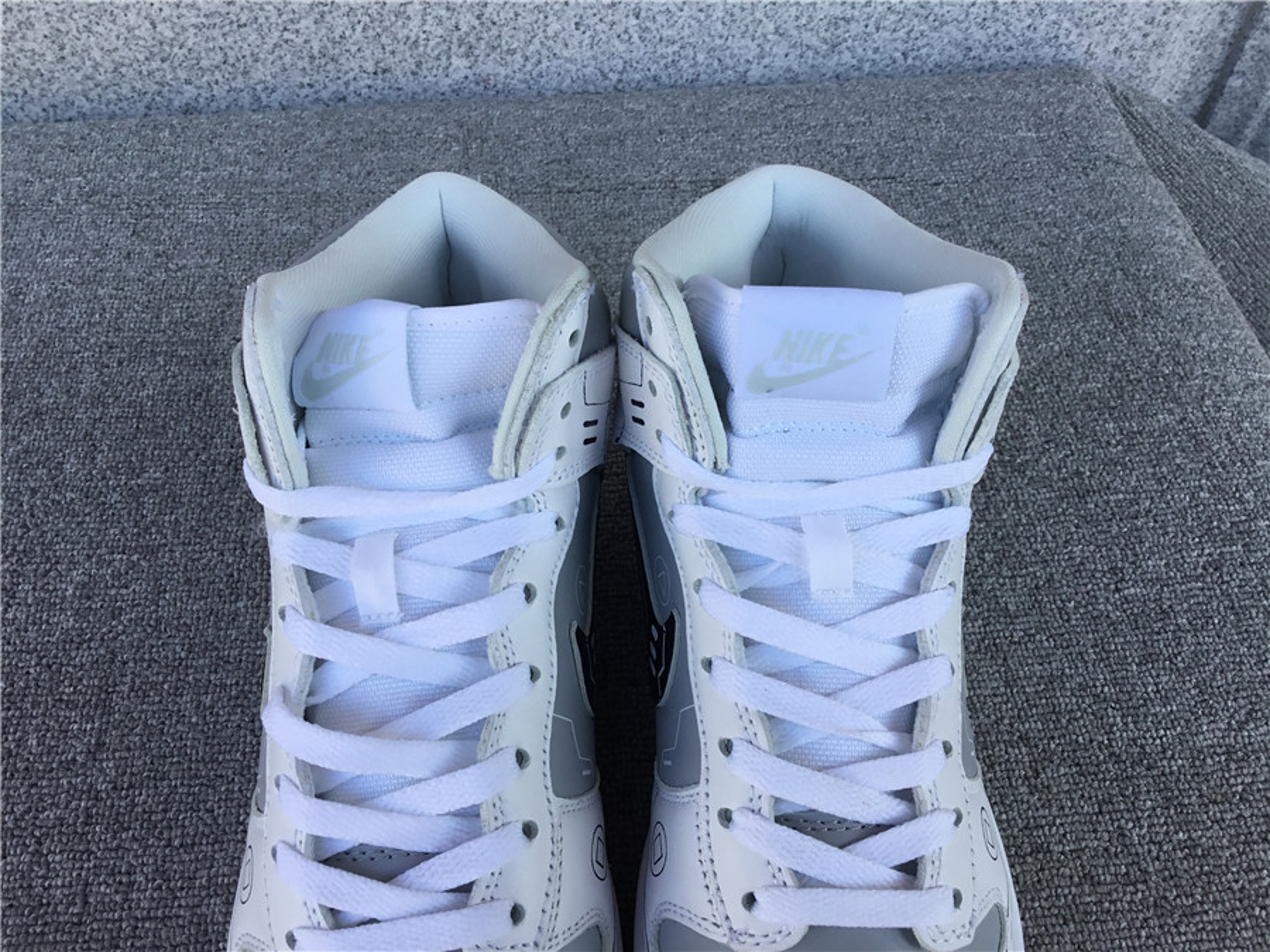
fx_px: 1137
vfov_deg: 45.4
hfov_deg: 58.4
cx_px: 635
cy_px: 476
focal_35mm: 31
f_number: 2.4
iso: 25
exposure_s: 1/179
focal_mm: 3.3
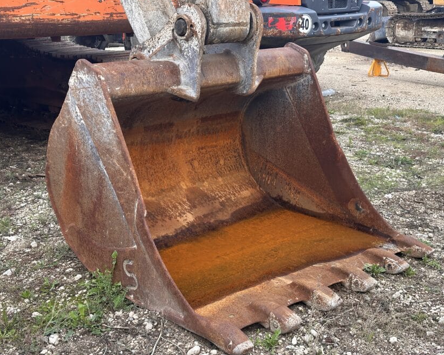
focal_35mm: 51
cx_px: 238
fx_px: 670
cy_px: 175
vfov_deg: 29.7
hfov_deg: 36.6
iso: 64
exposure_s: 1/334
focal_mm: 6.86
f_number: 1.78
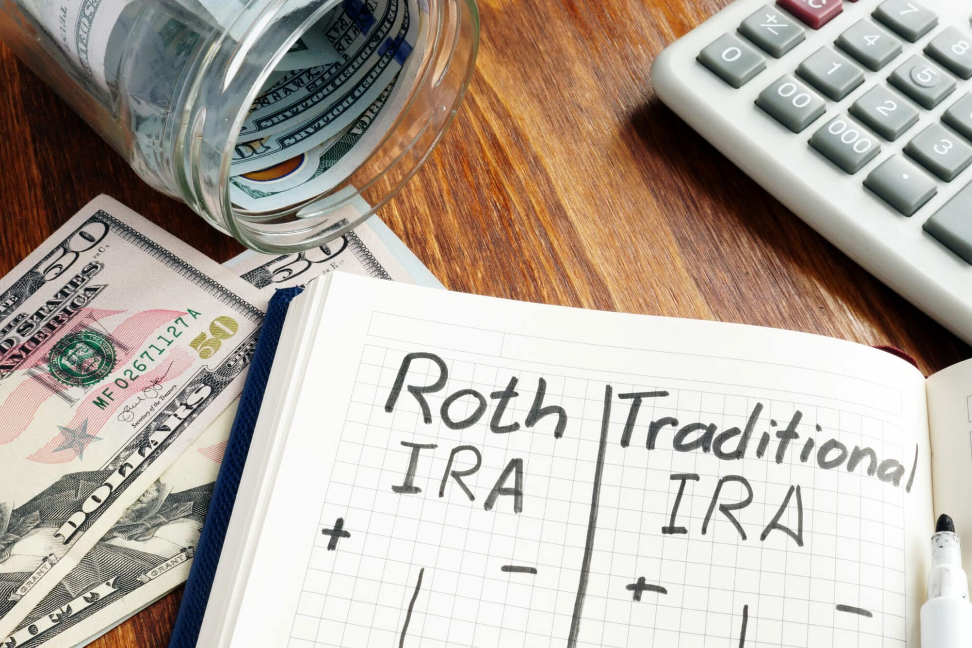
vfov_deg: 29.2
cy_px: 327
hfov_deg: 42.7
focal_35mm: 46
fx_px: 1242
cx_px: 490
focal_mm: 30
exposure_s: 1/3.33
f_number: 20
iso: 200
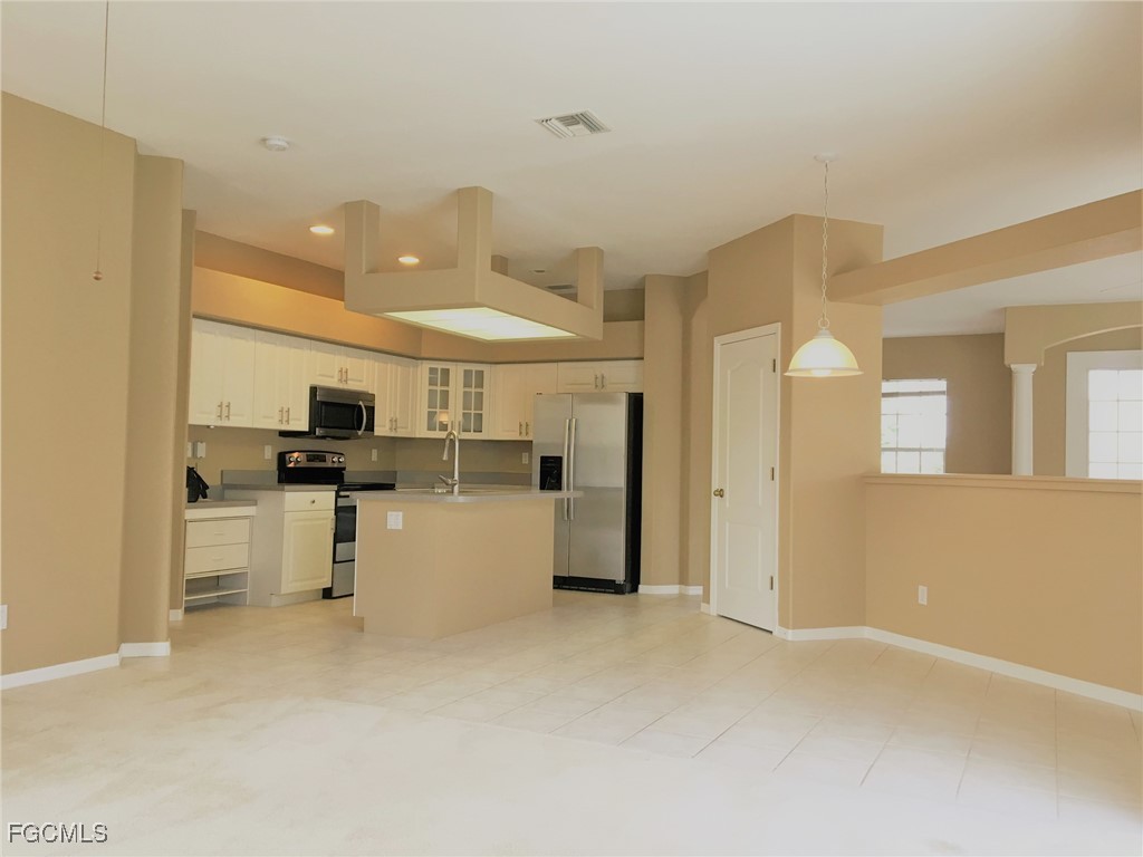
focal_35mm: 29
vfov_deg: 48.2
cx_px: 572
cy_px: 428
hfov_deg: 61.7
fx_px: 958
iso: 32
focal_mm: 4.15
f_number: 2.2
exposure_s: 1/30
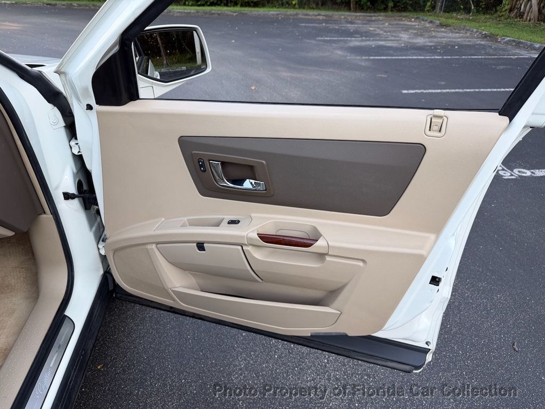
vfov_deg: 56.8
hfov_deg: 71.6
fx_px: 378
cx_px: 272
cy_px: 204
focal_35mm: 24
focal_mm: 6.76
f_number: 1.78
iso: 64
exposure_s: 1/232
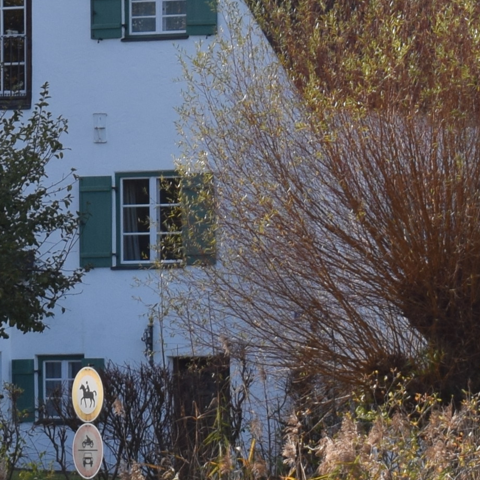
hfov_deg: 4.4
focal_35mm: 401
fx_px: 6291
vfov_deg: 4.4
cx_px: -51
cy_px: 110
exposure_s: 1/200
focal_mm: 48
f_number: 8
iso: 100
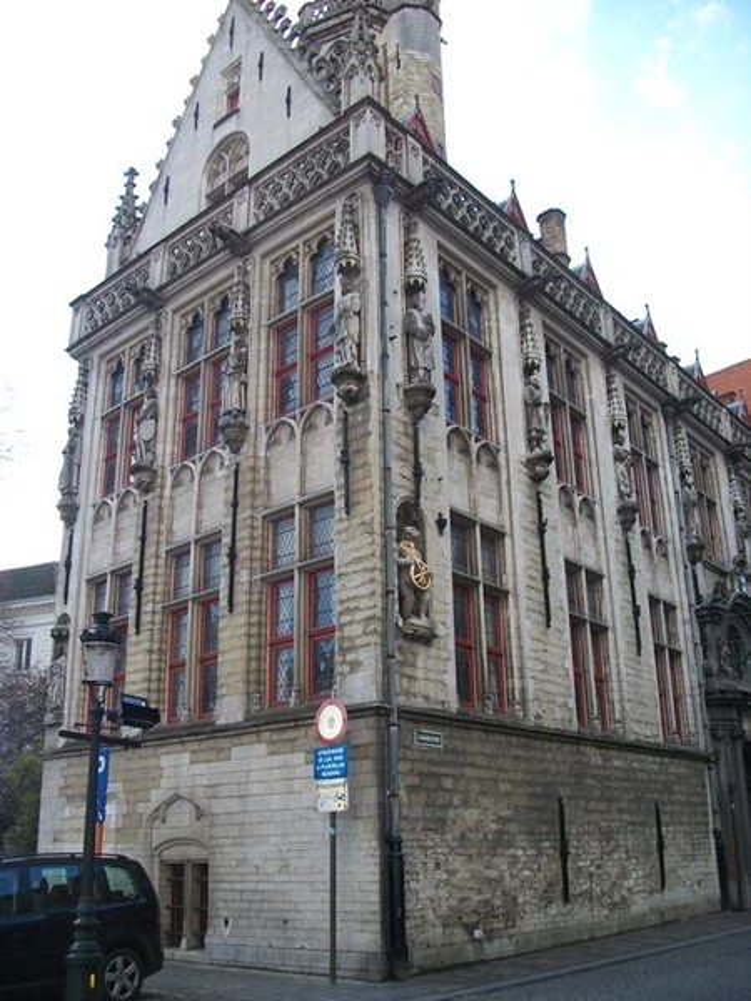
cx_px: 376
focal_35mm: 32
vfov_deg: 56.8
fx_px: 926
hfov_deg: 44.2
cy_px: 500
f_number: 2.9
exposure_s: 1/320
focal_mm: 5.7
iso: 80
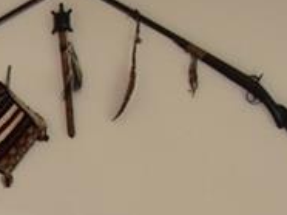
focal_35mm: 143
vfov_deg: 10.2
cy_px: 246
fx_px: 1184
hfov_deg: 11.2
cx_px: -440
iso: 360
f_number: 4
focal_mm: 18
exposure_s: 1/60
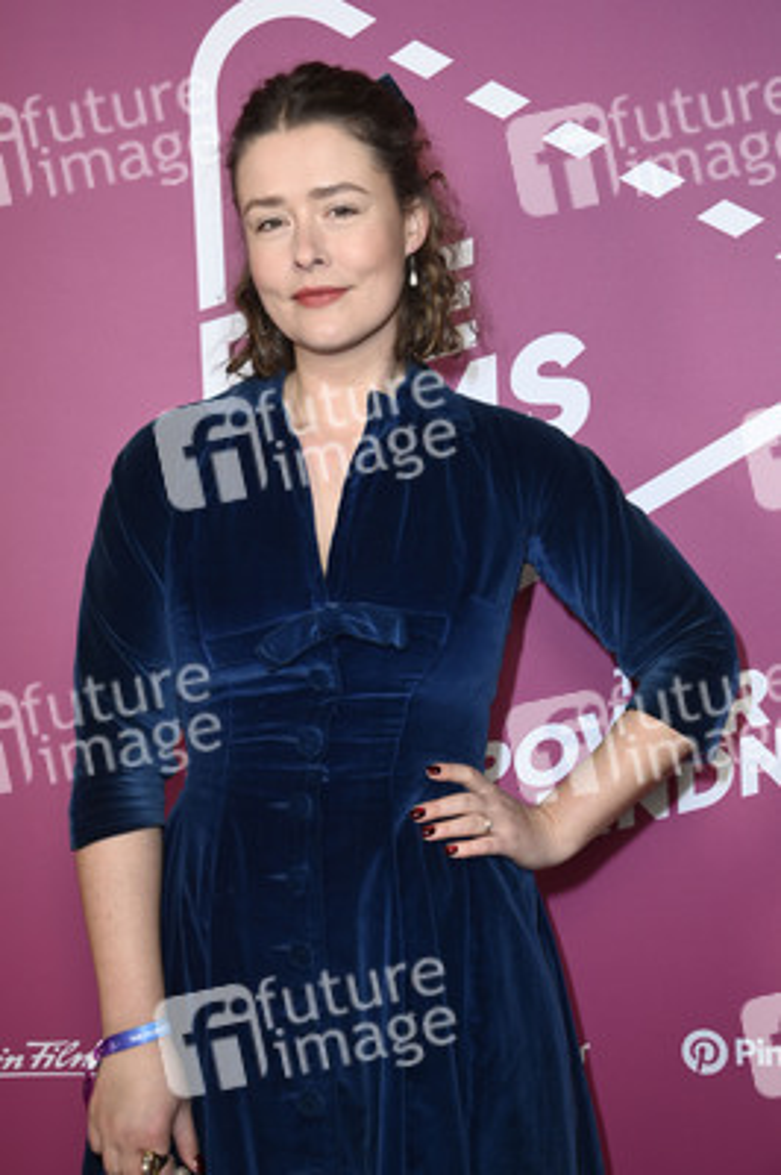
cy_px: 588
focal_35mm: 56
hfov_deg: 24.2
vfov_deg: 35.7
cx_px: 390
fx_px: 1825
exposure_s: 1/250
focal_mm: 56
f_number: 5.6
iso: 640
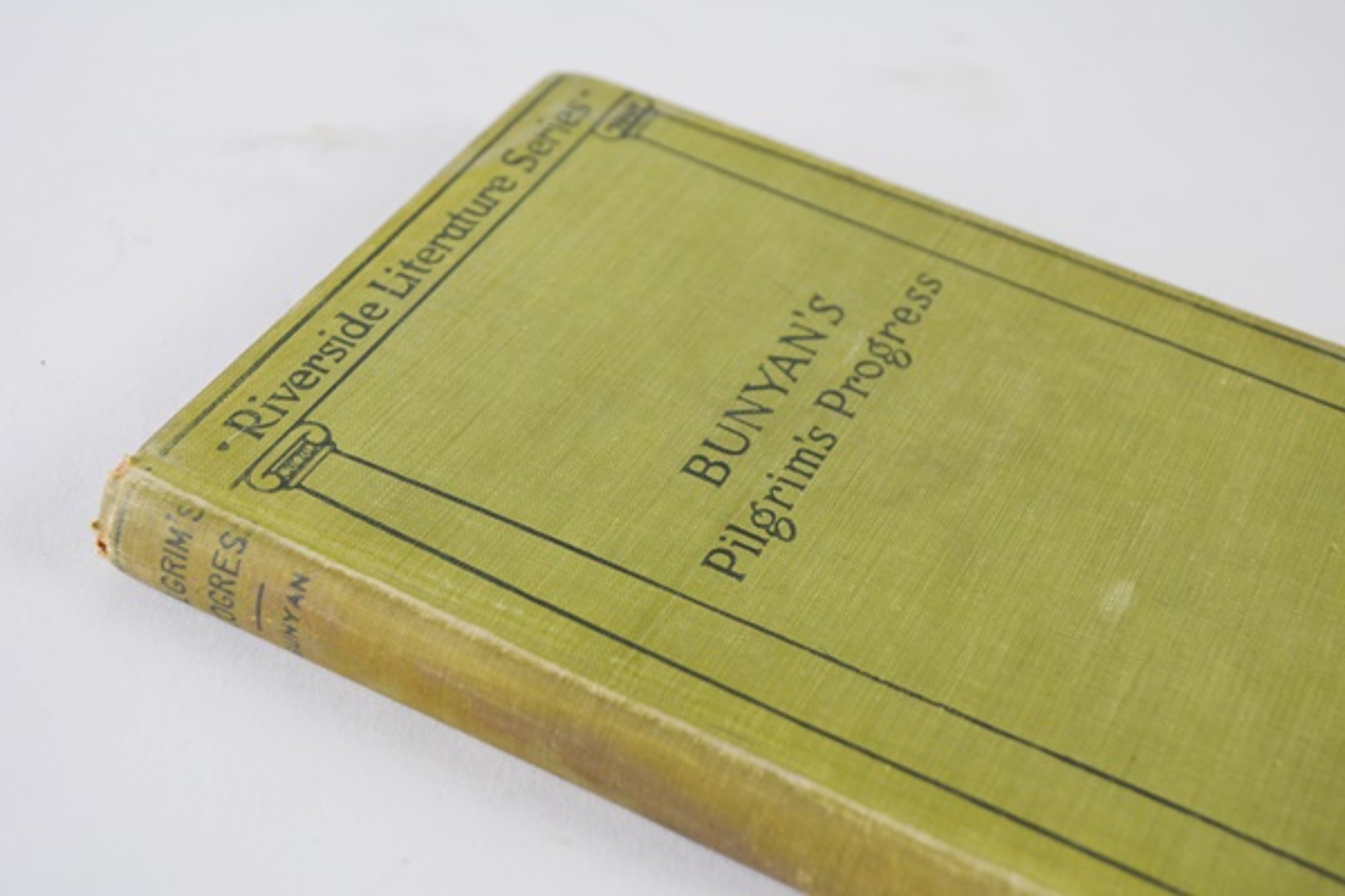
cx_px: 672
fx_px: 1961
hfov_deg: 37.9
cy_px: 448
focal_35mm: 52
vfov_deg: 25.8
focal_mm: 35
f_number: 5.6
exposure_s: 1/125
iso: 360
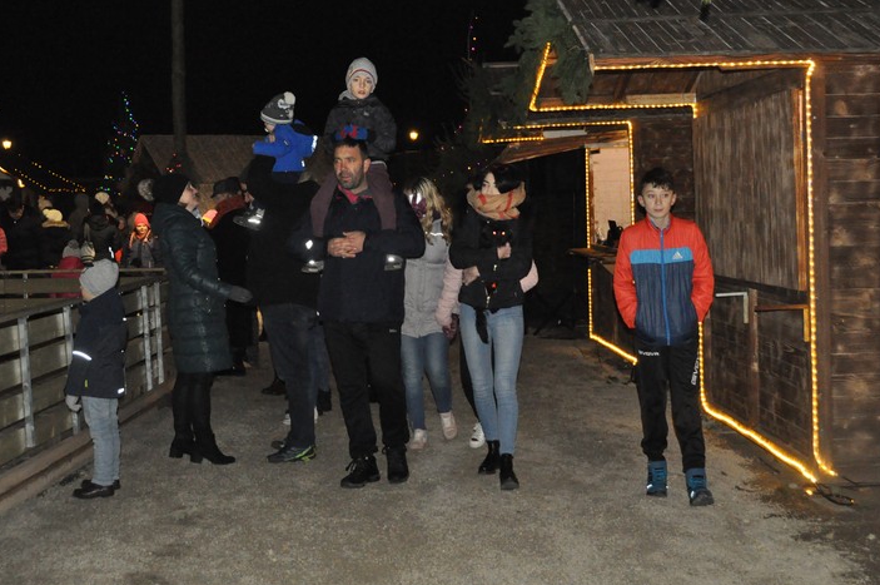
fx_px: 1196
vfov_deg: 27.4
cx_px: 426
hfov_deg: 40.4
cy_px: 259
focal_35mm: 49
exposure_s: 1/125
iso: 3200
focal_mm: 28
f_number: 5
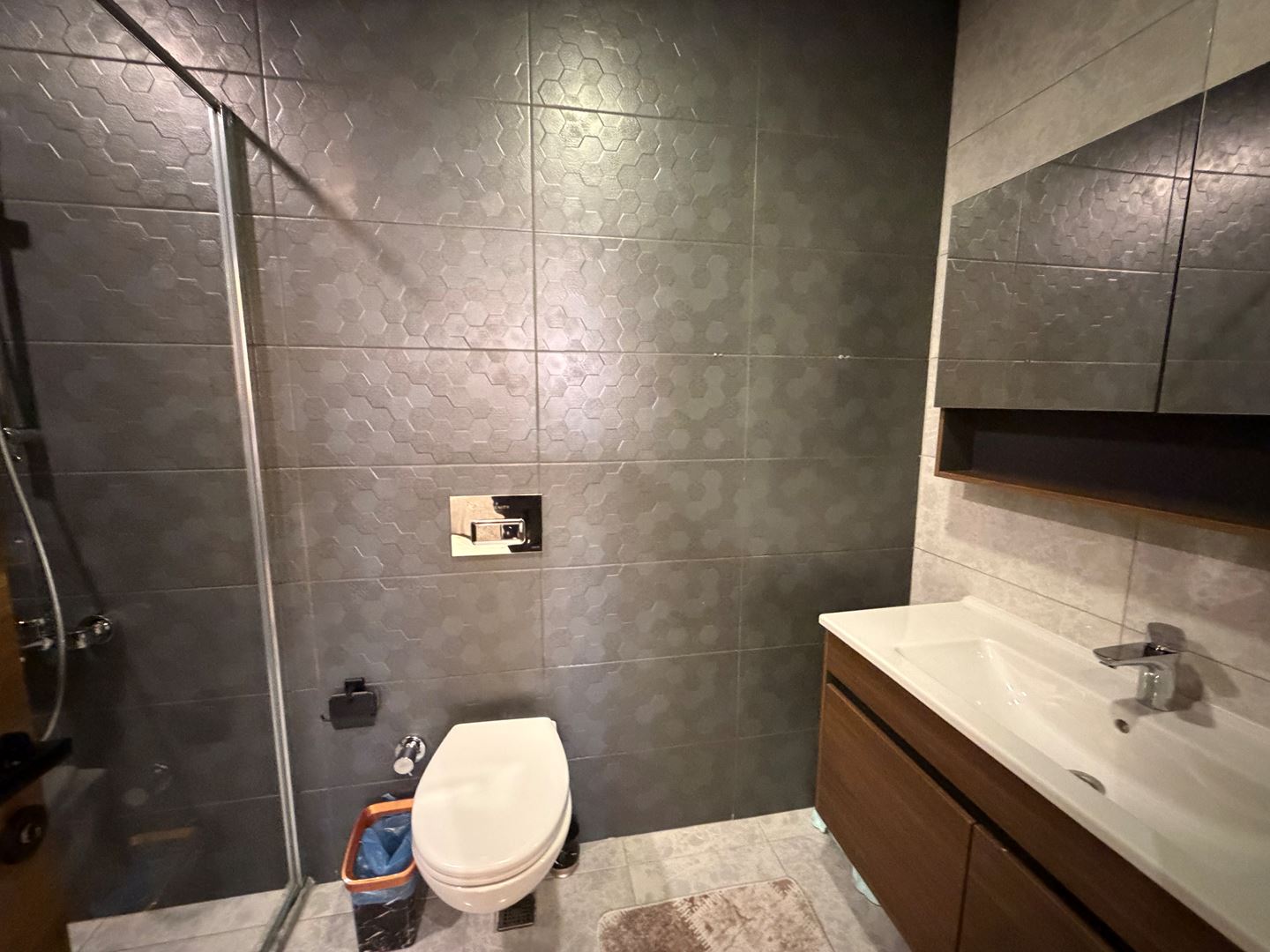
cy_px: 476
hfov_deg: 102.1
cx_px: 635
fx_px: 514
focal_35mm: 14
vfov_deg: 85.7
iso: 1000
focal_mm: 2.22
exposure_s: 1/33
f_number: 2.2
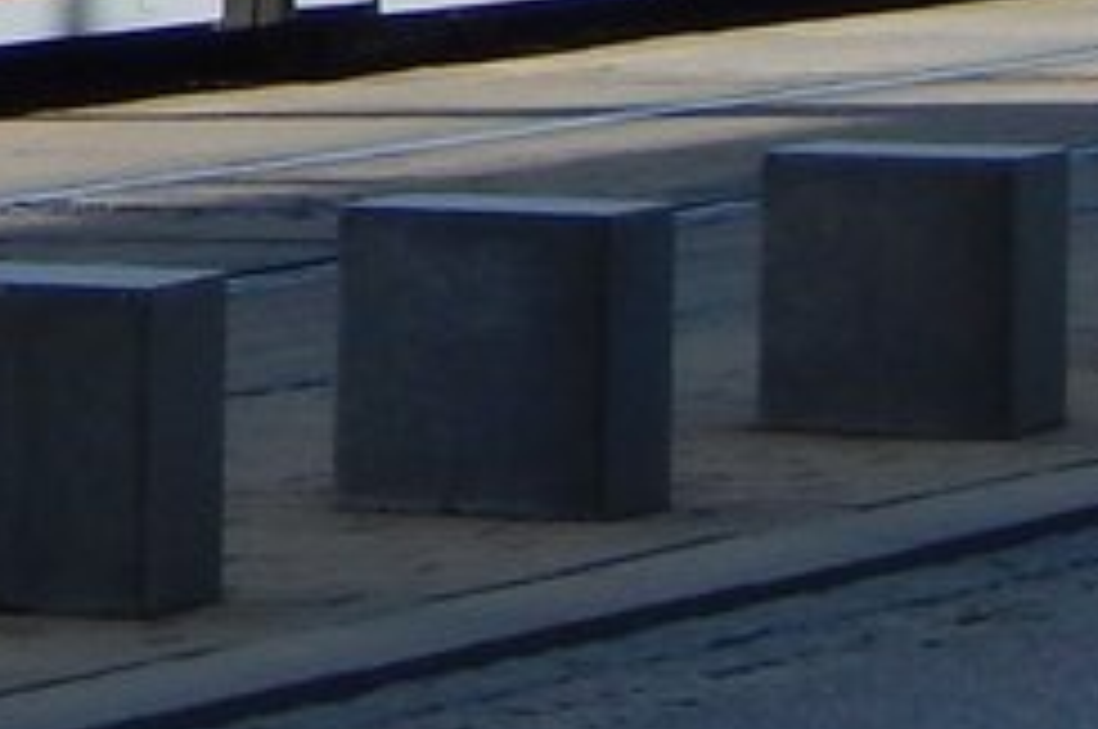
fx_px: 14499
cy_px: -1136
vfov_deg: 2.8
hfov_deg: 4.3
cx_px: -706
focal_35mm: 476
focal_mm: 16.6
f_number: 4.4
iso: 125
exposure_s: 1/800
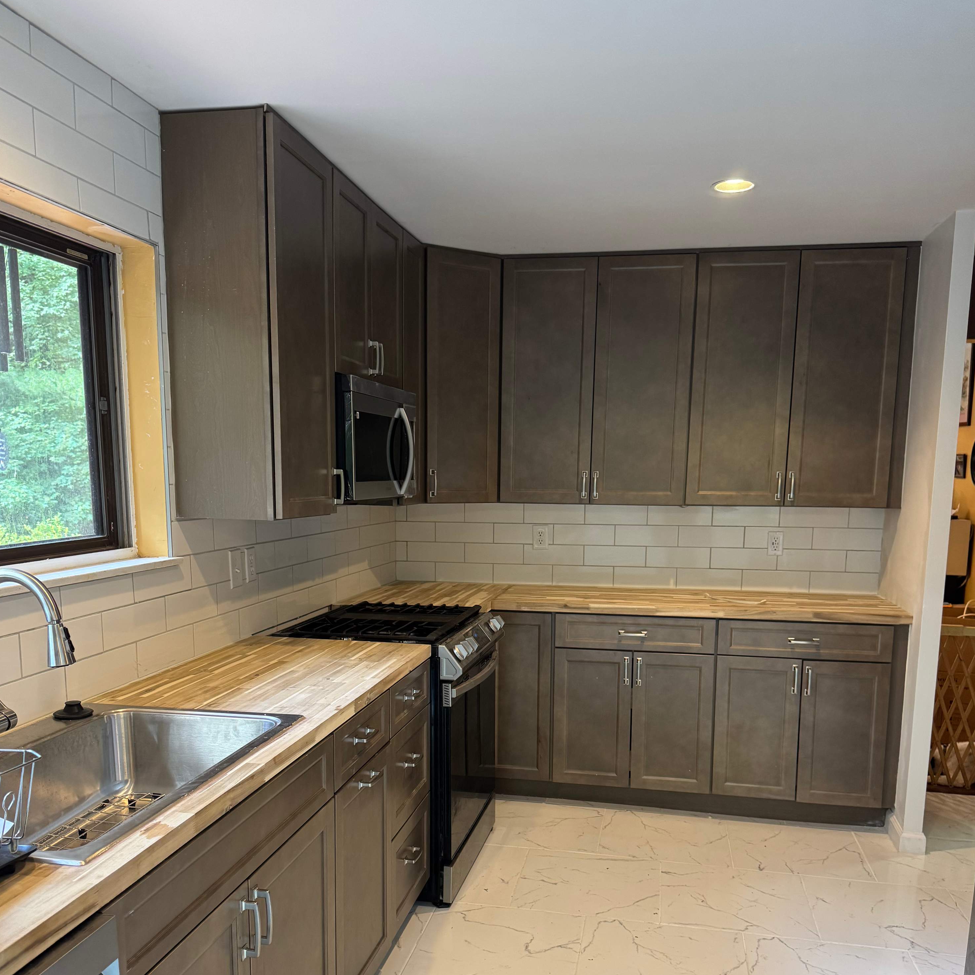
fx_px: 924
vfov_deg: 55.0
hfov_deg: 55.6
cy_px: 609
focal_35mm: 29
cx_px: 487
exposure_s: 1/60
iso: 250
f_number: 1.78
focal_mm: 6.76
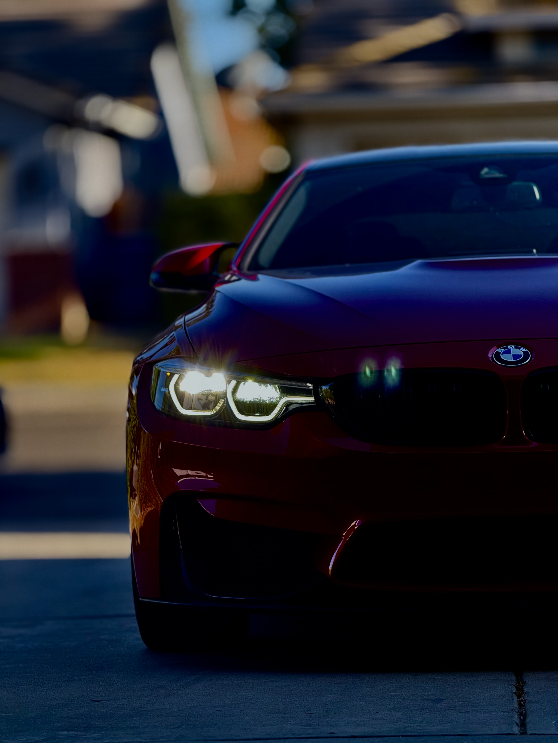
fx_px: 2579
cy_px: 372
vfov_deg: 16.4
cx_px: 279
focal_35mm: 120
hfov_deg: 12.3
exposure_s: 1/99
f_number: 2.8
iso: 100
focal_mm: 15.66
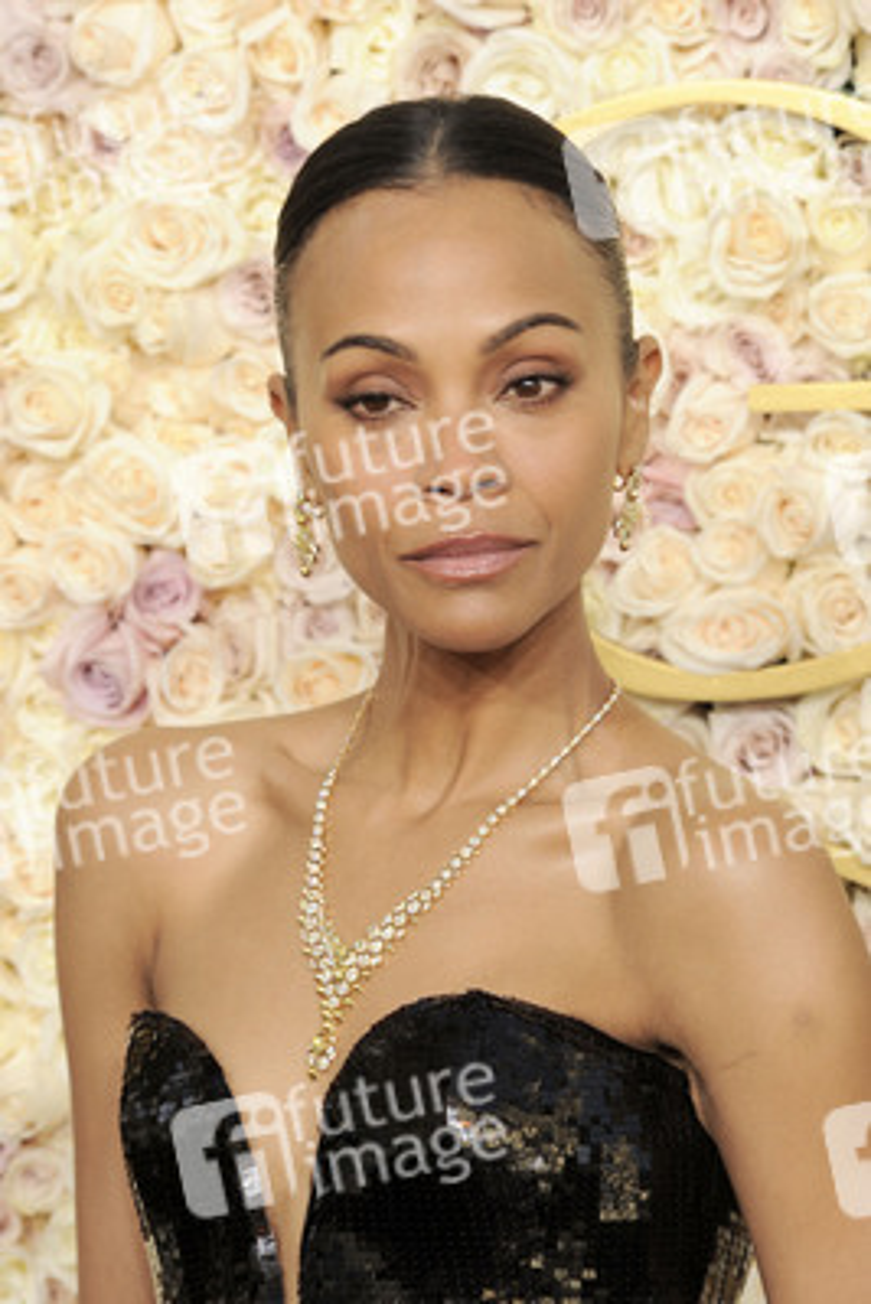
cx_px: 436
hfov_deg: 6.9
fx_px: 7251
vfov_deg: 10.3
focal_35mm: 200
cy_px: 652
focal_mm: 200
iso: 800
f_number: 10
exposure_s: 1/250
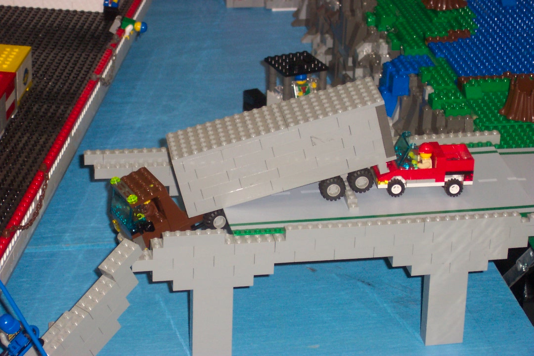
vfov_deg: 12.0
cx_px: 267
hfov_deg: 17.9
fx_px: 1691
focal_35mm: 114
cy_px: 178
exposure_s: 1/90
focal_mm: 24
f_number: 4.8
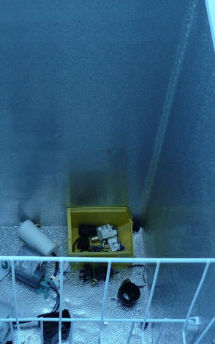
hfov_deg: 18.1
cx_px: 32
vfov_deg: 28.9
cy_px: 197
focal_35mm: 71
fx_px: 665
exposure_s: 1/500
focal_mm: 5.8
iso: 100
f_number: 2.8
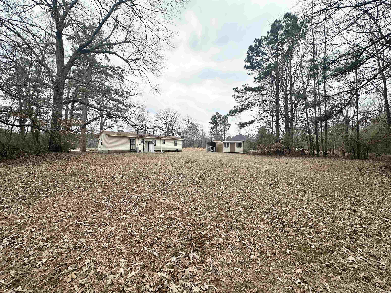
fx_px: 158
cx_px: 196
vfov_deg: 85.7
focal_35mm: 14
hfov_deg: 102.1
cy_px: 146
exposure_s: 1/523
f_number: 2.2
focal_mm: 2.22
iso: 40
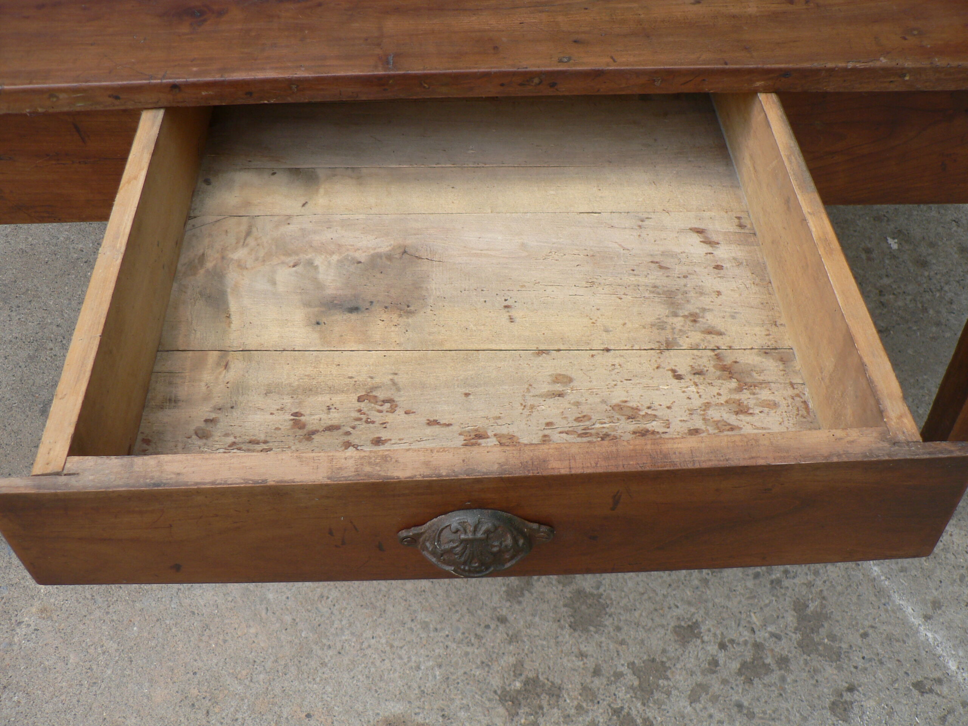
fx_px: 1007
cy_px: 363
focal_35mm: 36
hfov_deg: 51.4
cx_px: 484
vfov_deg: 39.7
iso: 80
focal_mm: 6
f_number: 2.8
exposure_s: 1/200
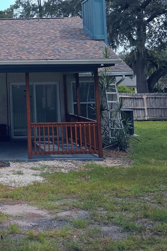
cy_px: 51
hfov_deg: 22.1
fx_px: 396
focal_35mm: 57
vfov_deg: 34.0
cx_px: -31
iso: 25
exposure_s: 1/1449
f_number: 1.8
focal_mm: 5.4
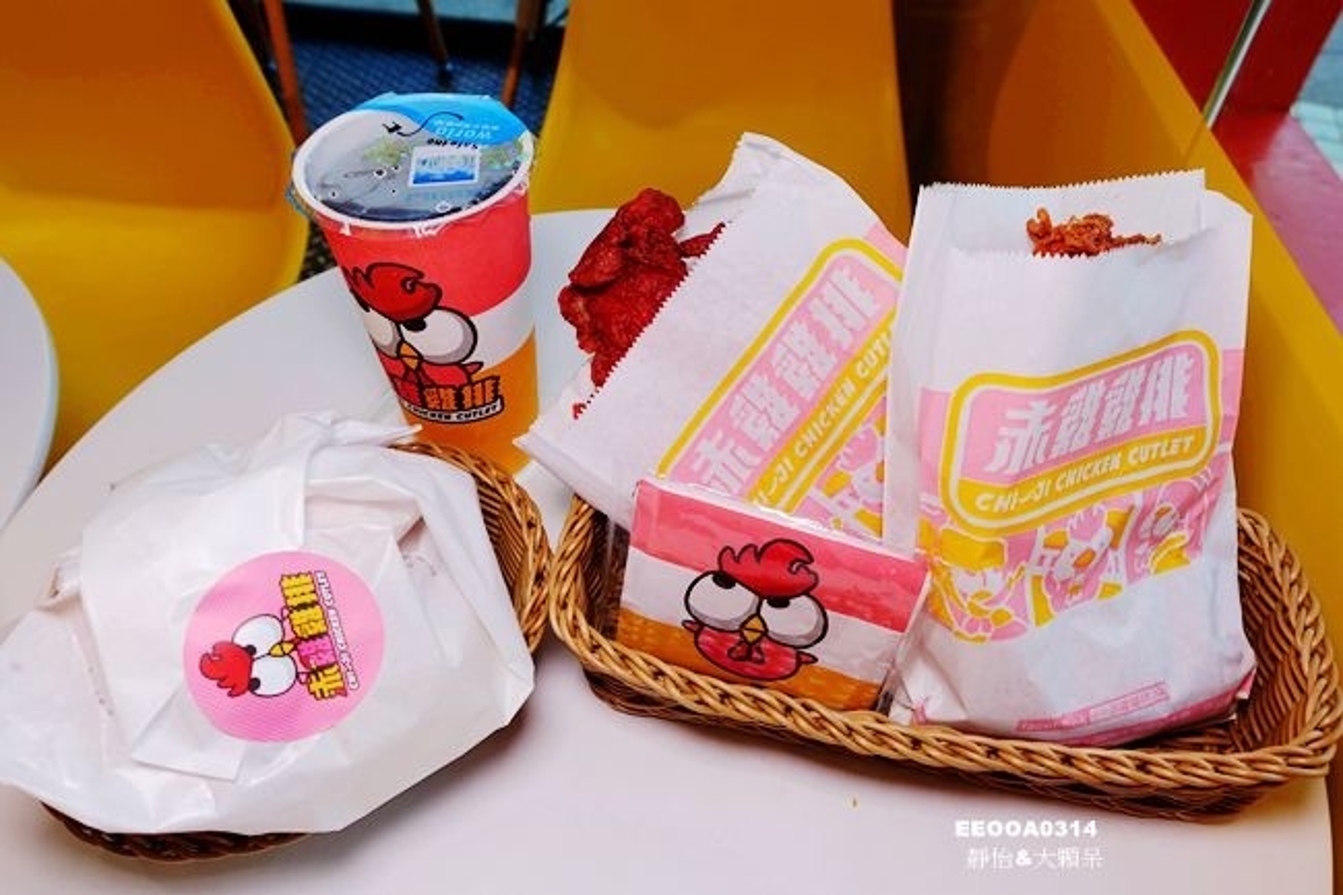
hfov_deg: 73.8
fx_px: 895
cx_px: 672
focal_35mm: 24
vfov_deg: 53.1
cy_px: 448
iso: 125
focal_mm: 8.8
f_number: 3.2
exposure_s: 1/80
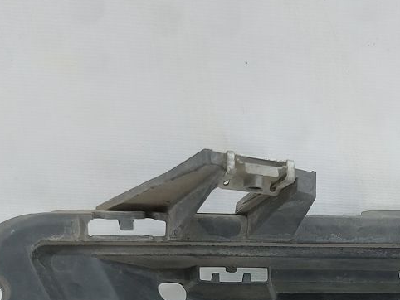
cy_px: 346
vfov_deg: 20.2
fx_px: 798
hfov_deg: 25.4
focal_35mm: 69
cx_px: 473
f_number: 1.8
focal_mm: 5.23
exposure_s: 1/50
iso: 160
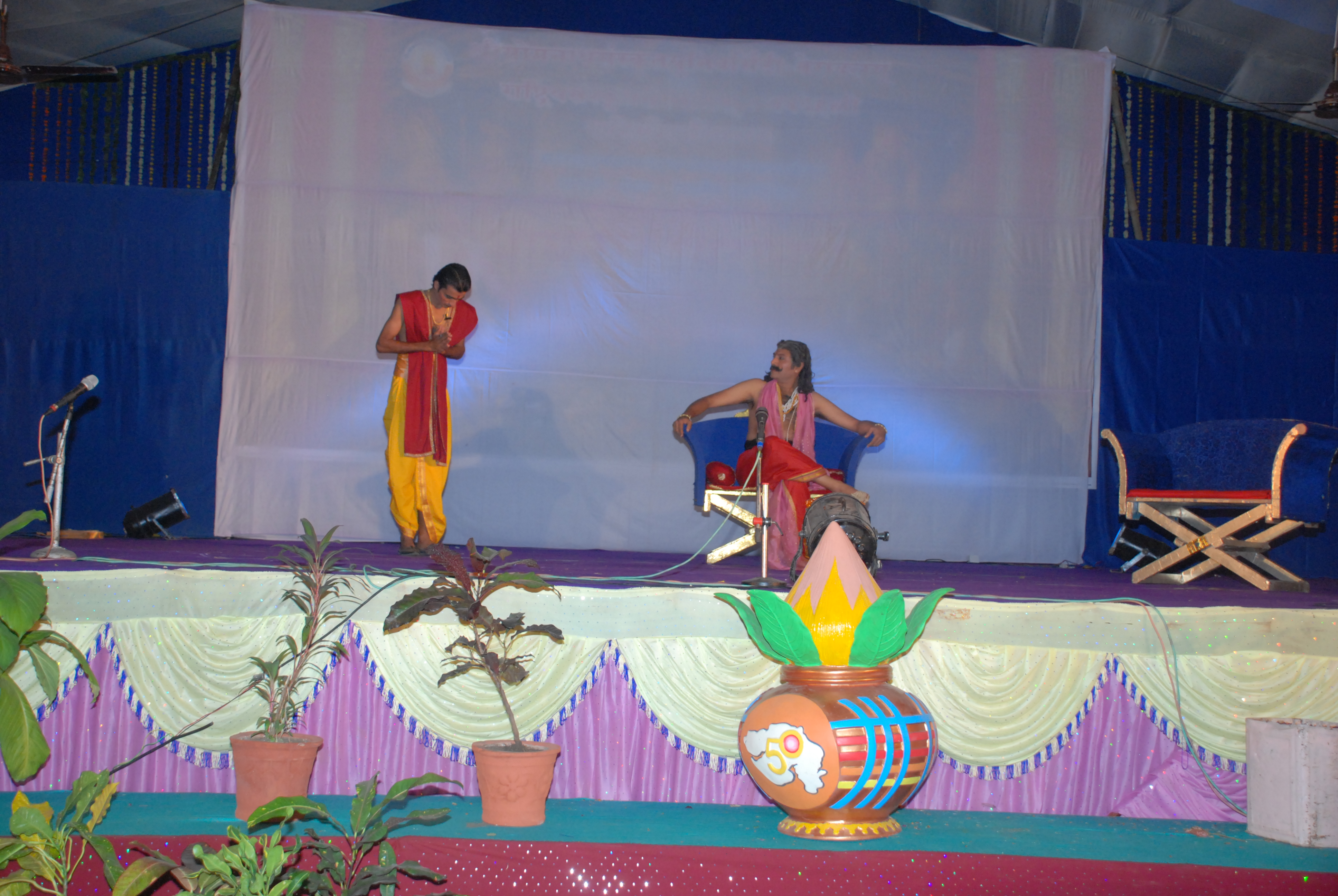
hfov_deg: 42.3
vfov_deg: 29.0
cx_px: 669
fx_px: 1730
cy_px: 448
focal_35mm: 46
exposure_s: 1/125
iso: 800
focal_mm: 31
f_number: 4.2
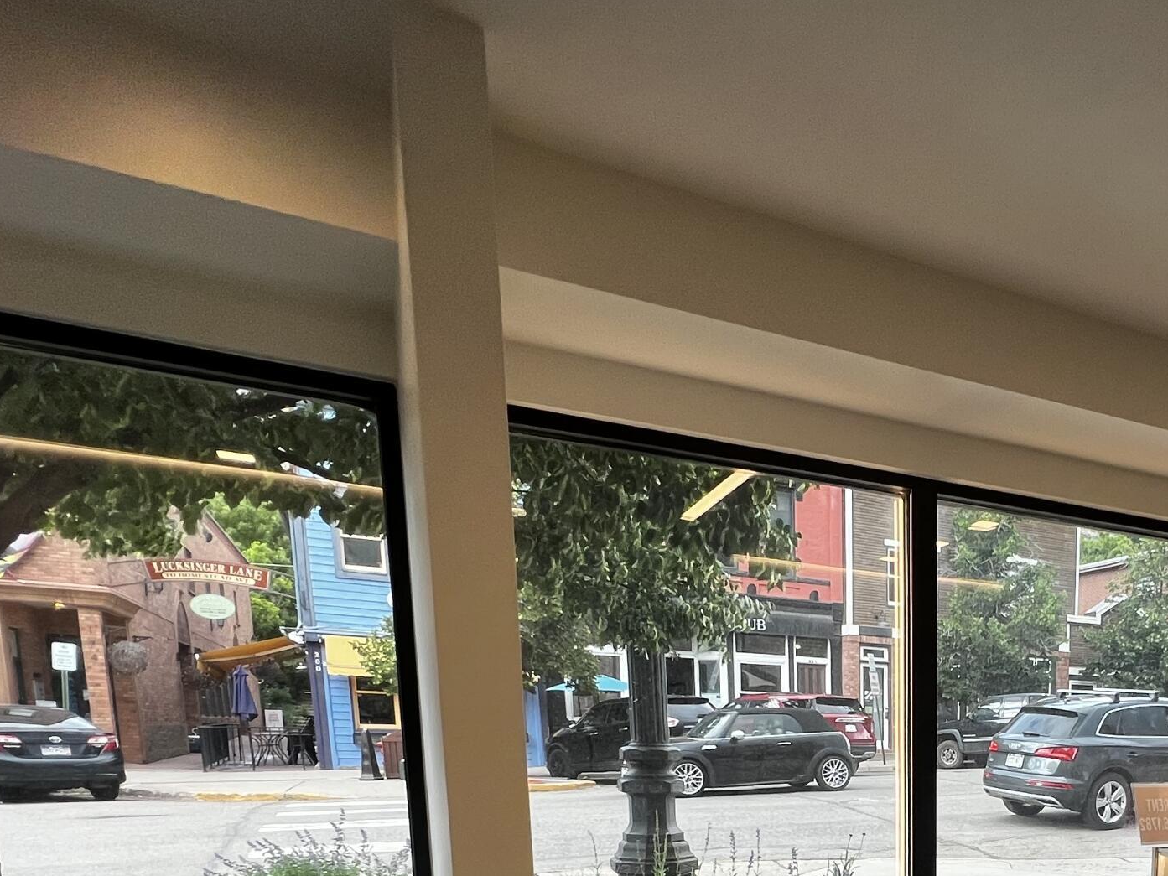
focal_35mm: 28
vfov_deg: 42.2
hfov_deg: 54.8
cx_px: 1062
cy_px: 898
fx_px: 945
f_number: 1.8
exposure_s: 1/150
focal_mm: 1.57
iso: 32
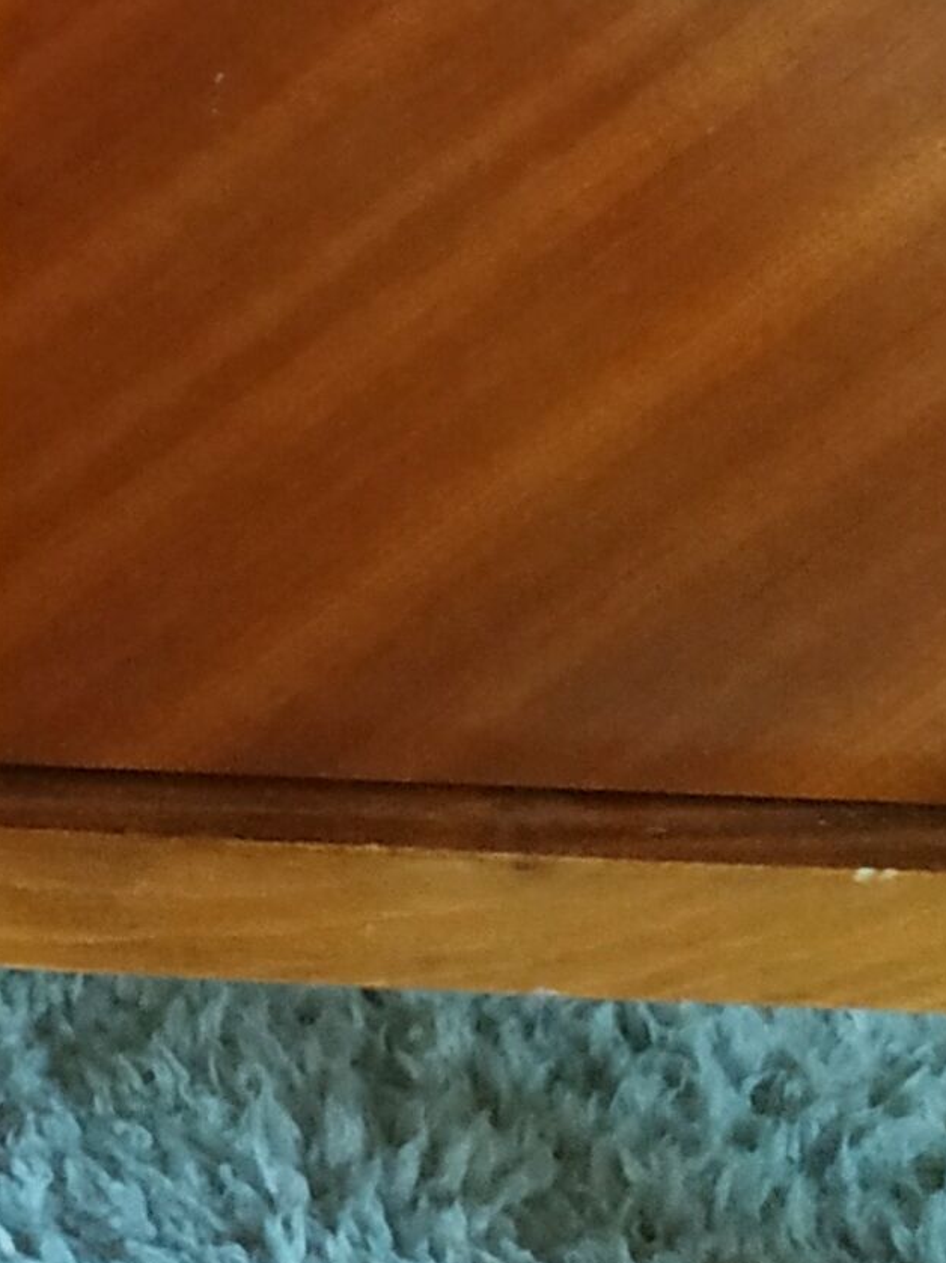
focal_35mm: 112
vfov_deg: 15.4
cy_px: -940
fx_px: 4083
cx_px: -886
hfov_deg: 11.9
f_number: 1.9
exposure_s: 1/20
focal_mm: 3.94
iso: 1250
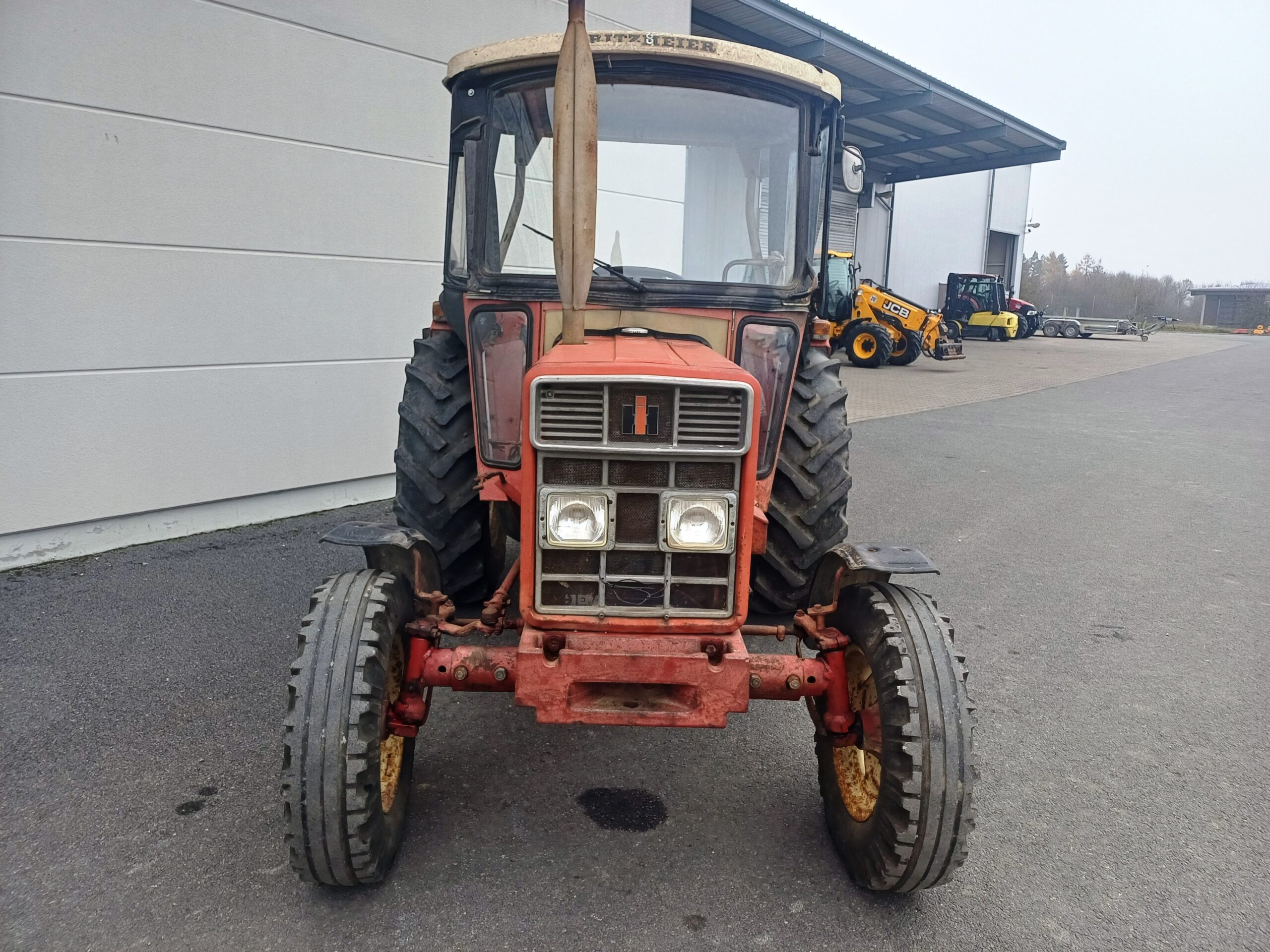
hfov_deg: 69.4
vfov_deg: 54.9
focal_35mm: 25
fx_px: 917
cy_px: 476
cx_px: 635
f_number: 1.8
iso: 50
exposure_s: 1/129
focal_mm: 4.65
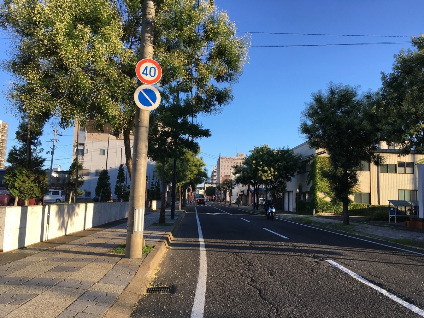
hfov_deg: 61.7
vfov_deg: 48.2
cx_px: 212
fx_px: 355
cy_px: 159
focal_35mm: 29
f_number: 2.2
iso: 25
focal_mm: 4.15
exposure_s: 1/487
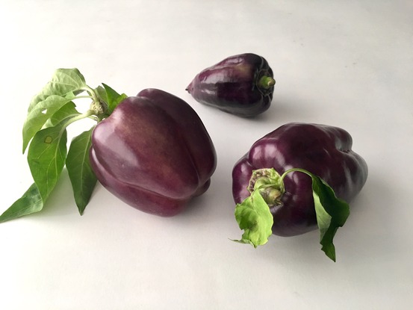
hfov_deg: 61.6
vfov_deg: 48.2
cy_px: 155
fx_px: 346
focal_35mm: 29
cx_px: 206
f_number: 2.2
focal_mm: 4.15
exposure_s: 1/33
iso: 64
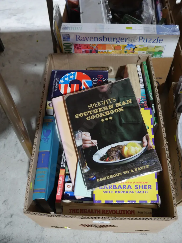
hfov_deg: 44.2
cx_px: 91
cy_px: 122
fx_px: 224
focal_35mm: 32
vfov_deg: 56.8
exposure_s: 1/60
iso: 1000
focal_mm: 16
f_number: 3.6
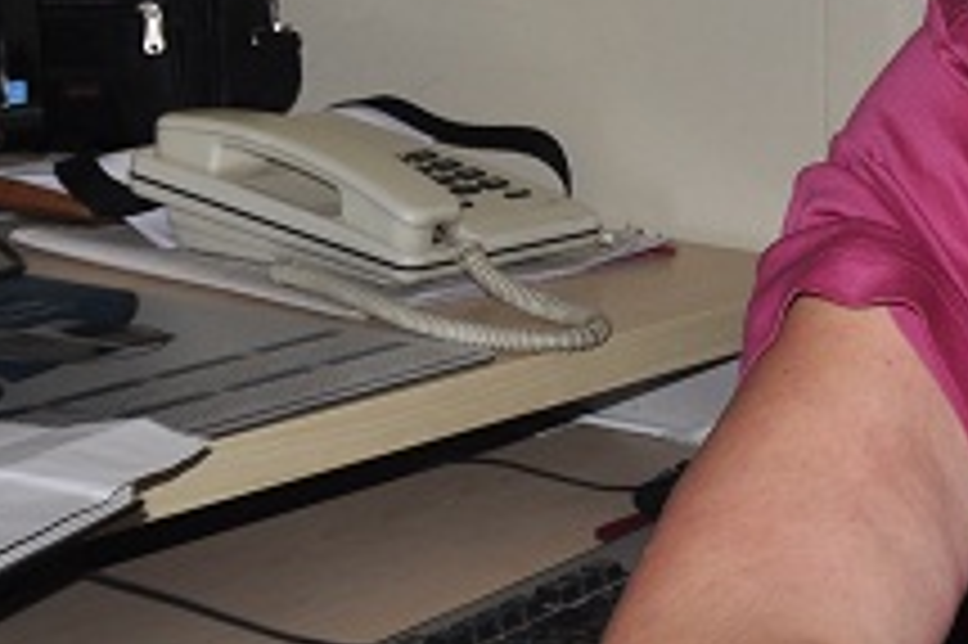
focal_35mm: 126
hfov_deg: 15.3
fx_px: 3385
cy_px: 243
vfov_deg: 10.9
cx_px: 1333
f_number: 5.6
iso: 200
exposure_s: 1/200
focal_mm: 28
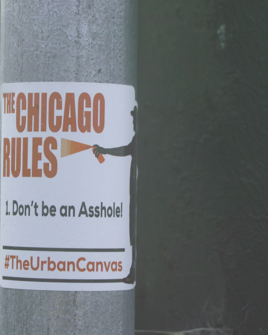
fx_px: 1685
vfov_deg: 11.4
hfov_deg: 9.0
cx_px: 18
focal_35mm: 170
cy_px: 167
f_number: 8
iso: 200
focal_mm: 80
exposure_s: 1/250
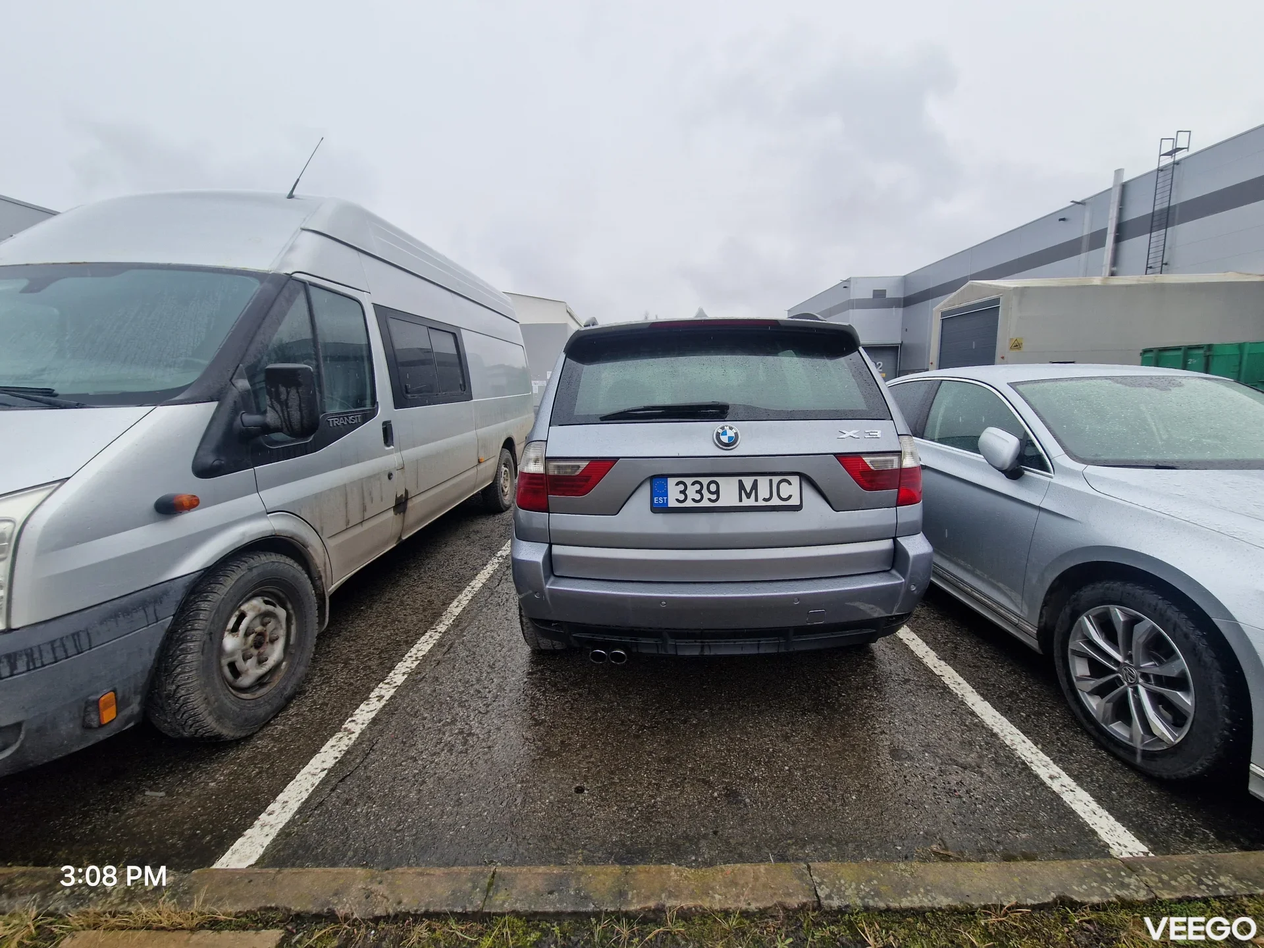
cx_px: 632
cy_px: 474
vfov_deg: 89.9
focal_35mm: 13
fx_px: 475
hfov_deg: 106.2
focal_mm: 2.2
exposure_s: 1/552
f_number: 2.2
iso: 50
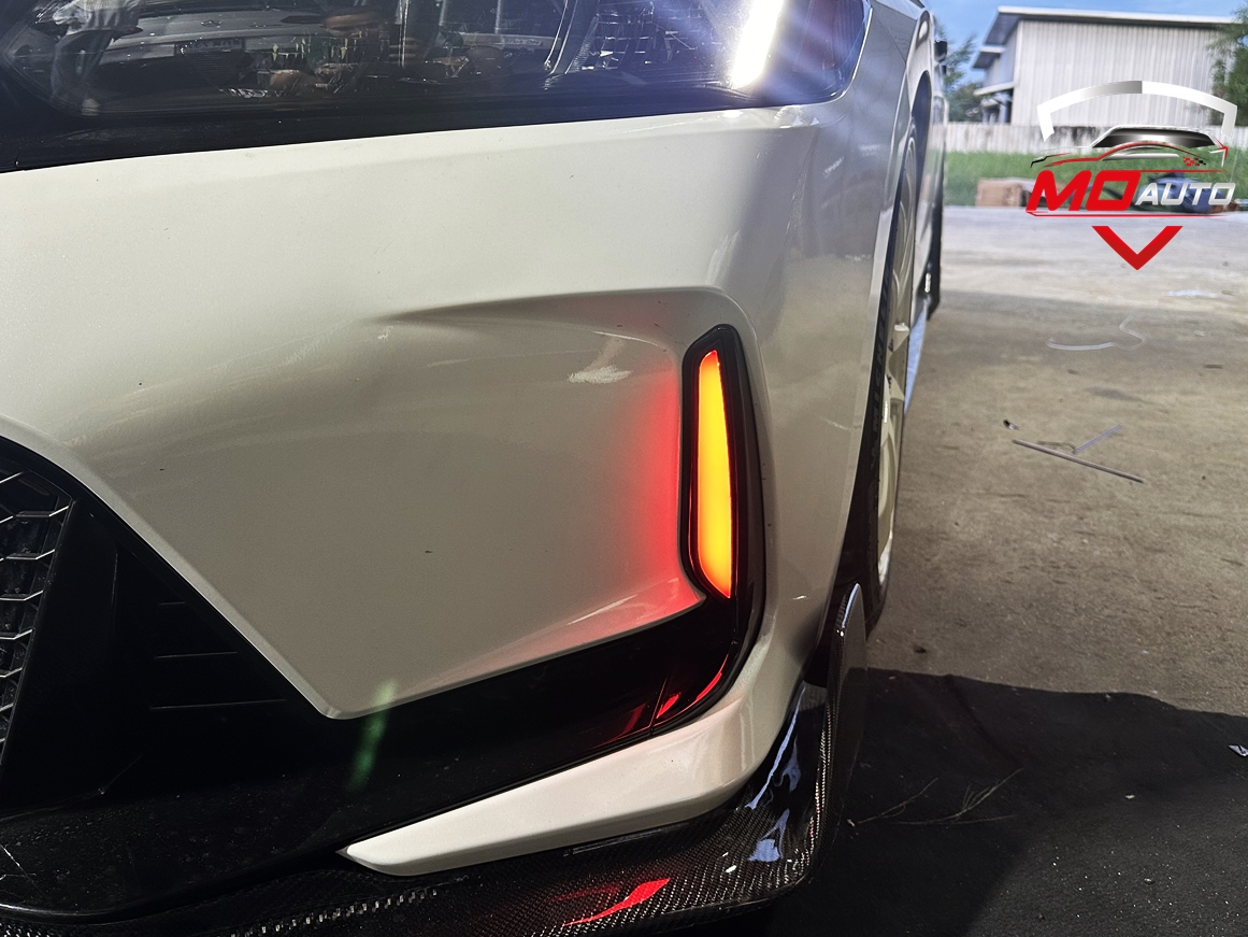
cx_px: 562
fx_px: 1118
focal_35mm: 31
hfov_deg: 58.2
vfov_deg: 45.2
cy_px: 381
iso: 160
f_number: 1.78
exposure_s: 1/50
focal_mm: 6.86
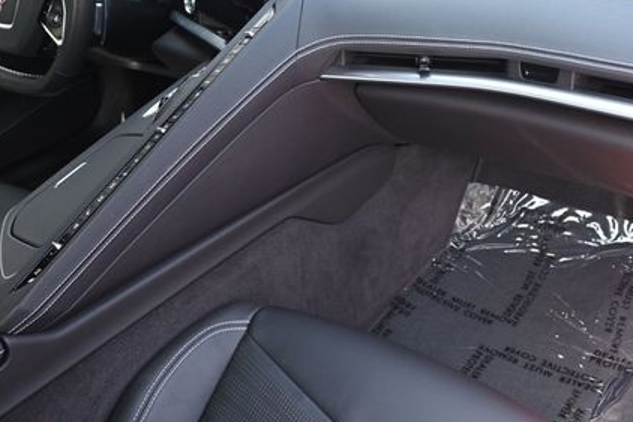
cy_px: 161
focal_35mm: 44
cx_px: 332
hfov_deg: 44.2
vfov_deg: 30.1
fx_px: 780
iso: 560
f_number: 3.8
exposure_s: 1/125
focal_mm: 19.5
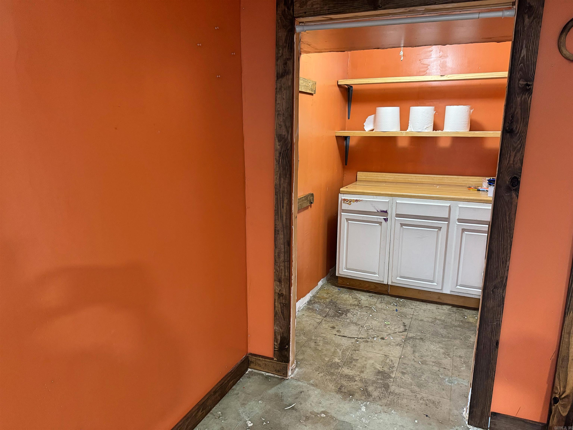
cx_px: 286
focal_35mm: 24
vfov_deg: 56.8
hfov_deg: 71.6
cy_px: 215
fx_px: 397
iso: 640
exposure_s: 1/40
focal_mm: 6.76
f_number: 1.78
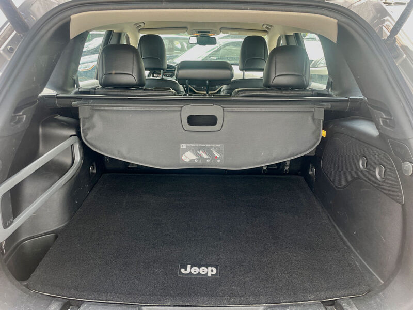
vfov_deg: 53.1
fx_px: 310
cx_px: 206
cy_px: 155
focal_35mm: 26
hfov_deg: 67.3
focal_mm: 4.2
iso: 32
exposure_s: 1/123
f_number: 1.6
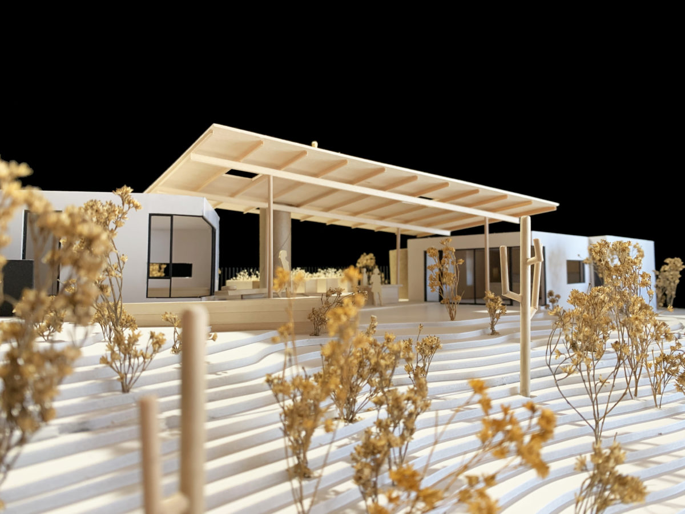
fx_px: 515
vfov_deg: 53.1
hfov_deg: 67.3
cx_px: 342
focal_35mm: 26
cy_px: 257
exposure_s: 1/60
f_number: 1.8
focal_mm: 4.25
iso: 125
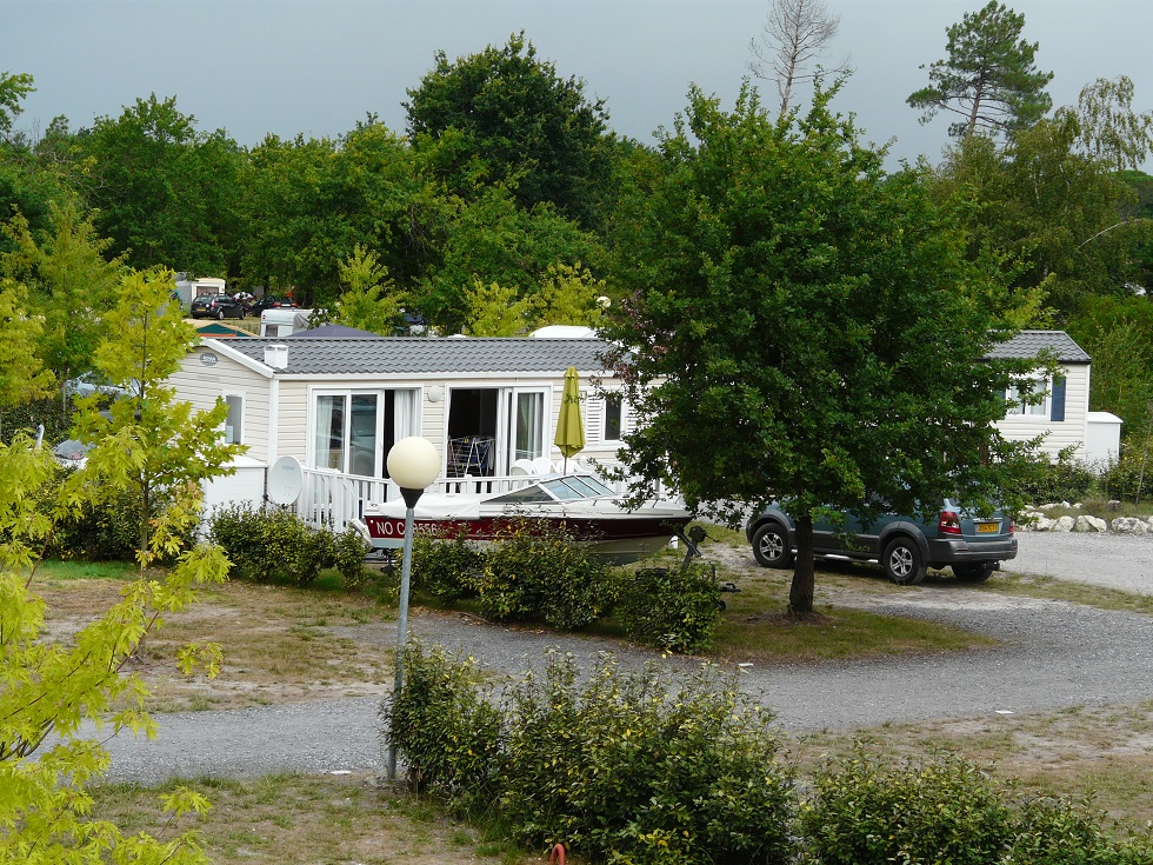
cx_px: 576
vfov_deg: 17.0
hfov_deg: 22.5
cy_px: 432
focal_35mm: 87
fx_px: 2898
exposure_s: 1/250
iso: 100
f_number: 4.5
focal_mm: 14.3
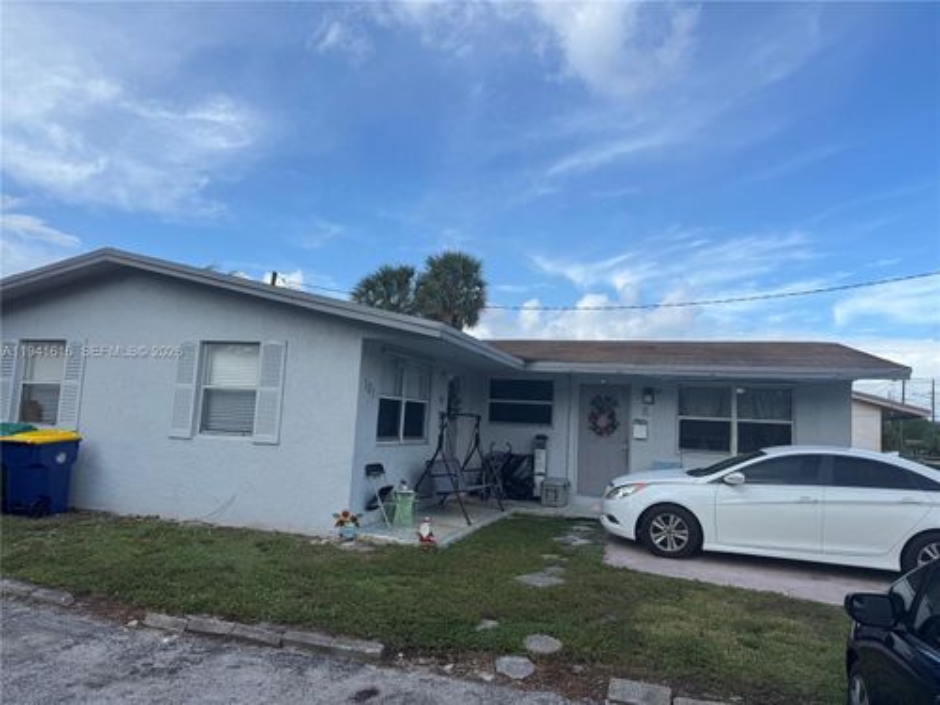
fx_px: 652
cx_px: 470
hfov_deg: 71.6
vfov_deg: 56.8
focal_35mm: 24
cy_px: 352
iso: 80
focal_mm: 6.76
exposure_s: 1/3597
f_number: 1.78
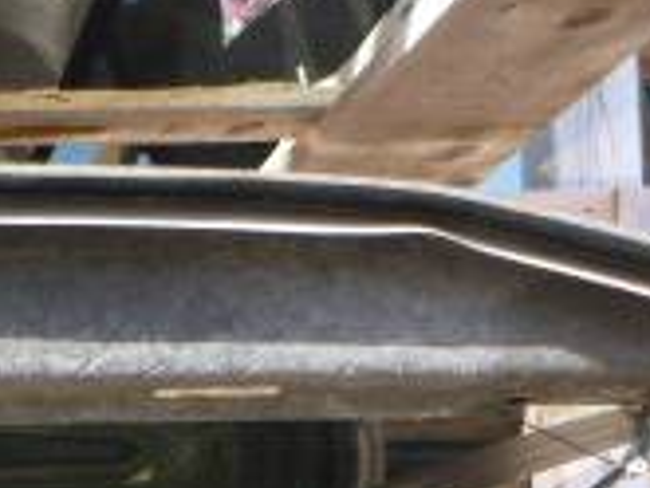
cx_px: -398
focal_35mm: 97
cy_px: 732
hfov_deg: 17.6
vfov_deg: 14.3
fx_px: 1823
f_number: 3.9
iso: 100
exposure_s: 1/80
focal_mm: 4.5
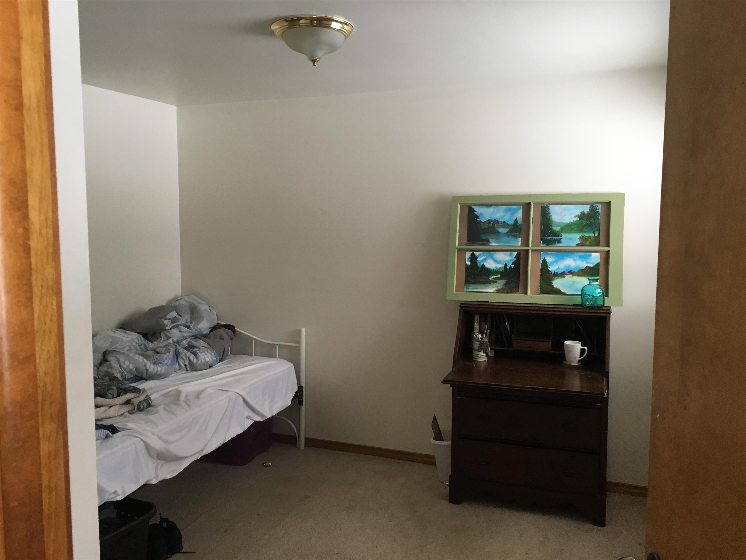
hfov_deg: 61.7
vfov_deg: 48.2
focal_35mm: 29
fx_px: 625
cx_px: 373
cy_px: 280
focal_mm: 4.15
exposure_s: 1/30
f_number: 2.2
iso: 80
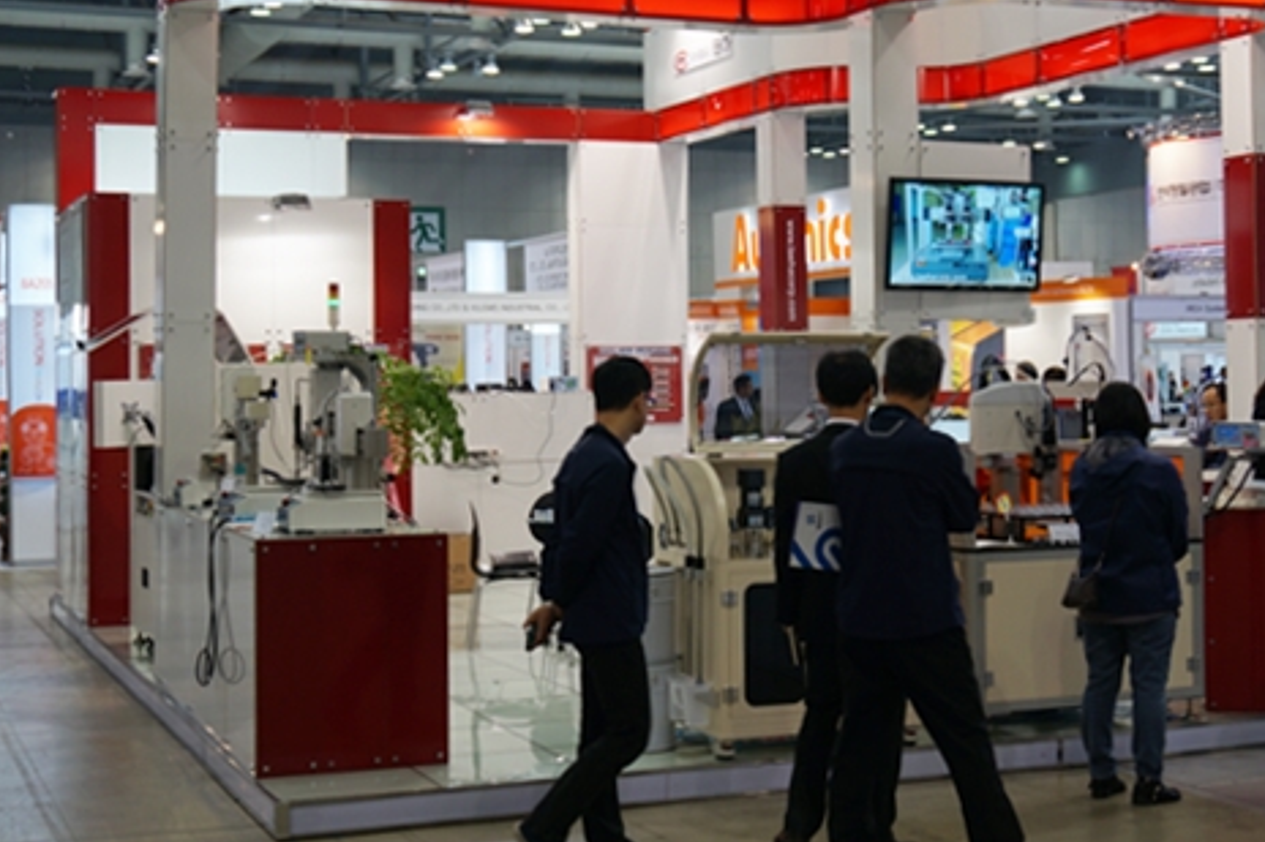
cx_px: 673
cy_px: 320
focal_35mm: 56
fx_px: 1958
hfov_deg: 35.8
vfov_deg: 24.2
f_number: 4.5
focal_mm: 25
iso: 200
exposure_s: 1/60
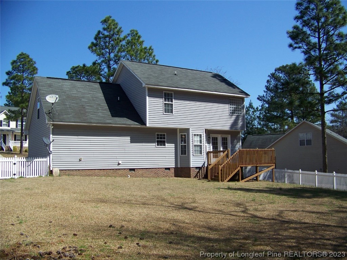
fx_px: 361
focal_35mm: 36
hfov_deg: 51.4
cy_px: 130
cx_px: 174
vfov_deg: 39.7
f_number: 2.8
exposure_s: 1/1000
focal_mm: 5.85
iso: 64
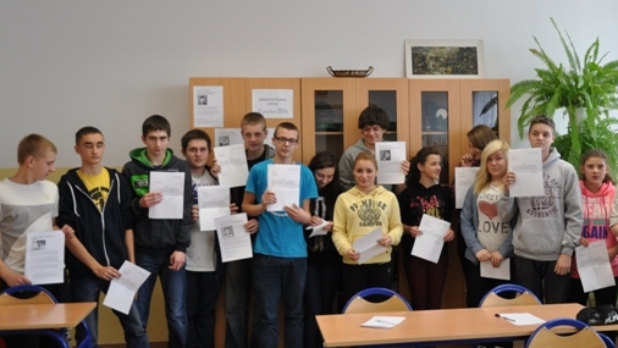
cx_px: 371
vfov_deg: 28.6
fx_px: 683
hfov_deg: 48.4
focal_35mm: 42
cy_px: 184
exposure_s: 1/60
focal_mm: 21
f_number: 4
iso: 400
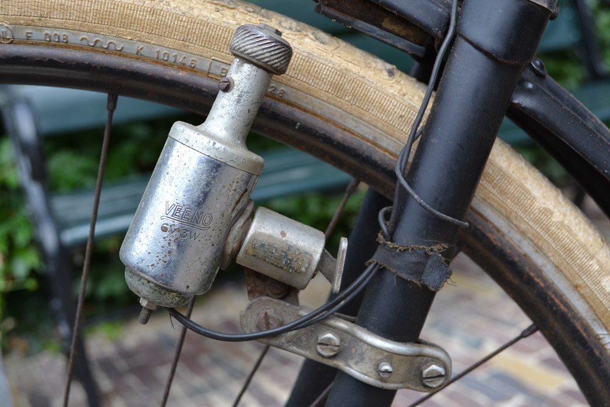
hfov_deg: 43.6
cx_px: 305
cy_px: 204
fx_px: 763
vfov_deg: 29.9
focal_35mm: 45
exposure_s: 1/125
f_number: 5.6
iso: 125
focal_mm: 30
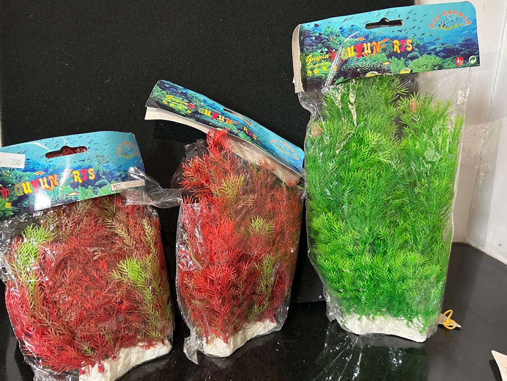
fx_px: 395
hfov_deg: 65.3
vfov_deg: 51.4
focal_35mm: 27
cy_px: 190
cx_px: 244
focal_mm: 5.7
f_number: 1.5
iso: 400
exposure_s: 1/60
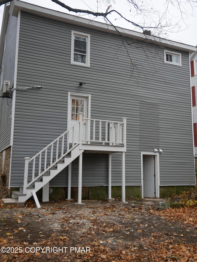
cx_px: 98
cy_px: 131
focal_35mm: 36
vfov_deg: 51.3
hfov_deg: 39.7
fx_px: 273
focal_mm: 18
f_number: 3.9
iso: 250
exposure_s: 1/60
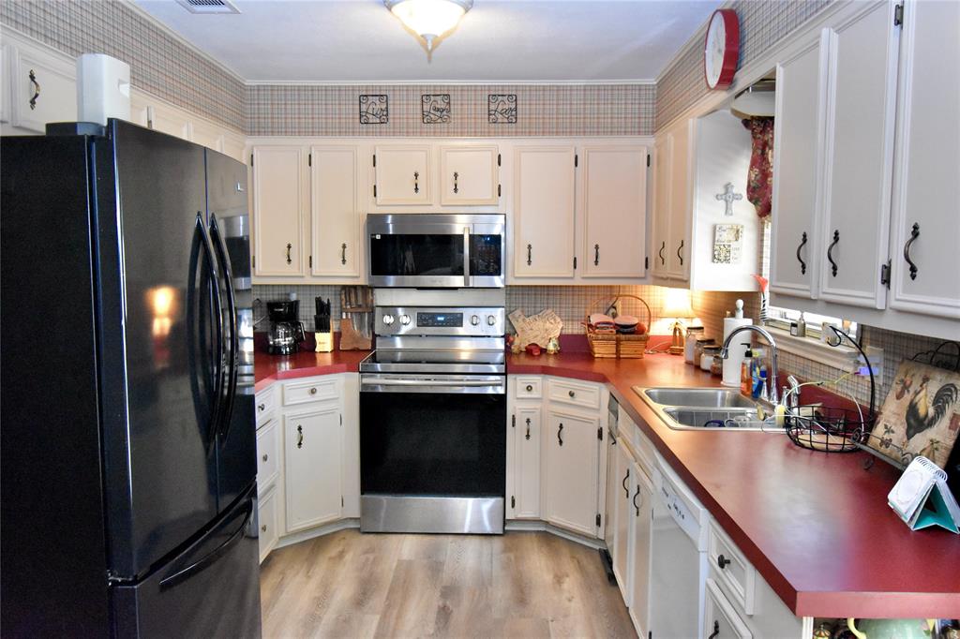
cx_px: 480
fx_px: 800
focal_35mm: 30
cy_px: 320
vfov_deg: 43.6
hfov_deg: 61.9
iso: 5600
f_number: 5.6
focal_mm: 20
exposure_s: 1/60
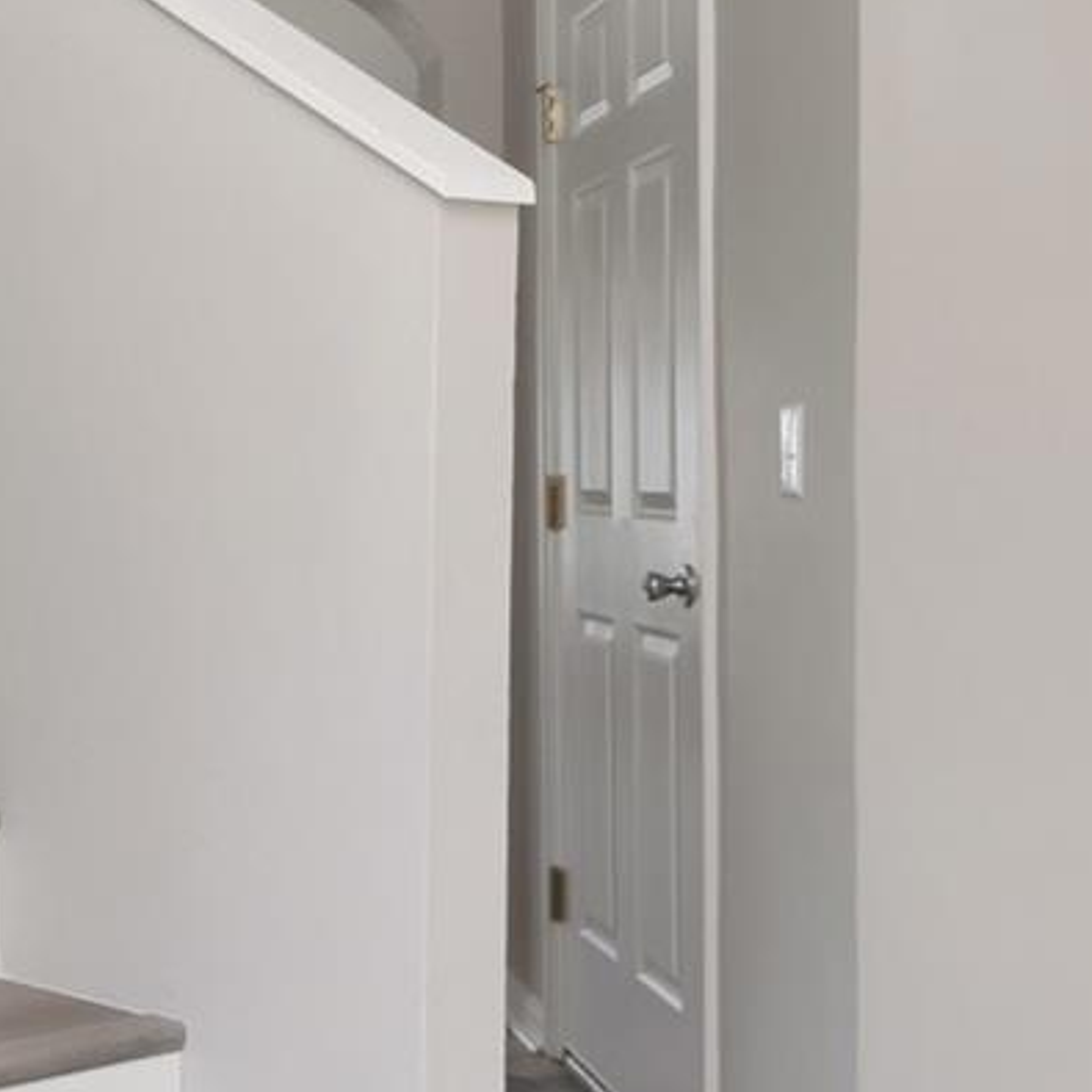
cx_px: -547
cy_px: 423
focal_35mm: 57
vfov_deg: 30.1
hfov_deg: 23.9
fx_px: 2024
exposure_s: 1/200
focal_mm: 11
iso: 400
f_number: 7.1
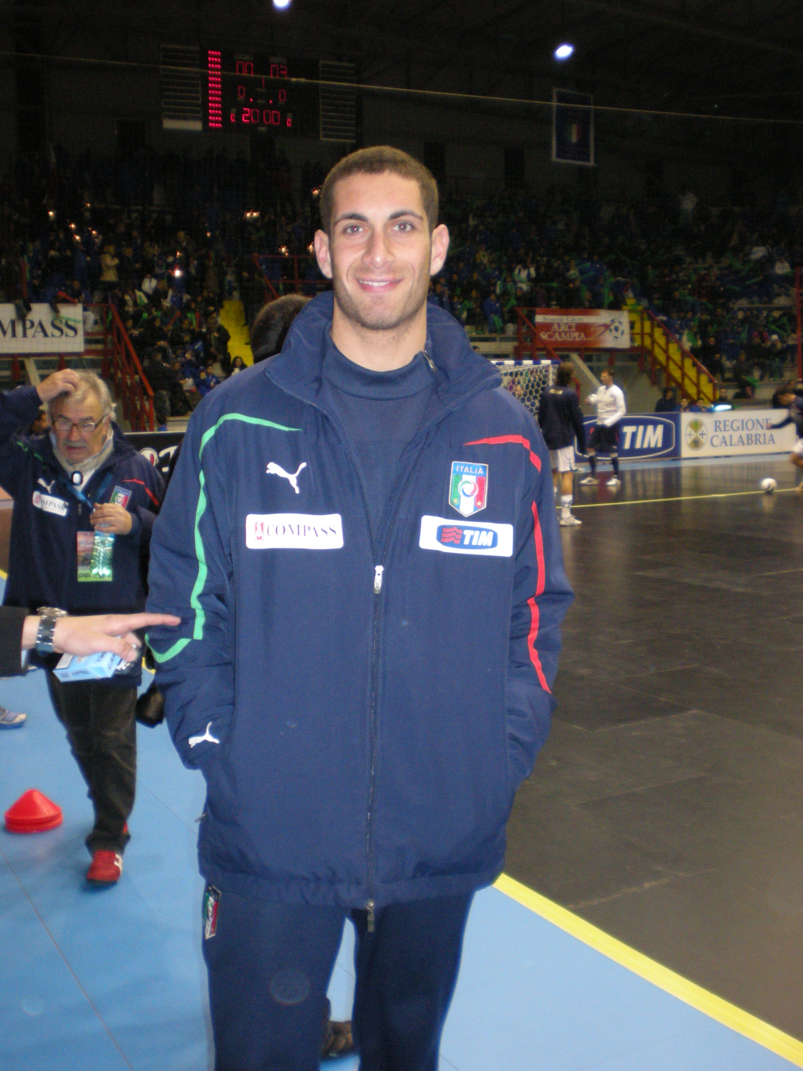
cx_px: 409
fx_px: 1206
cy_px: 527
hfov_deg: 36.8
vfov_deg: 47.9
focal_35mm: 39
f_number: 3.1
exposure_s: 1/60
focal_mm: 6.3
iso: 240
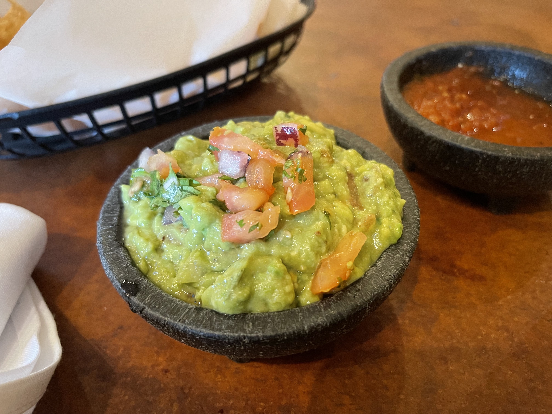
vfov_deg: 53.1
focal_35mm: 26
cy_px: 207
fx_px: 415
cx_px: 276
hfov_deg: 67.3
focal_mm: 5.1
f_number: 1.6
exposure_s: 1/30
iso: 500
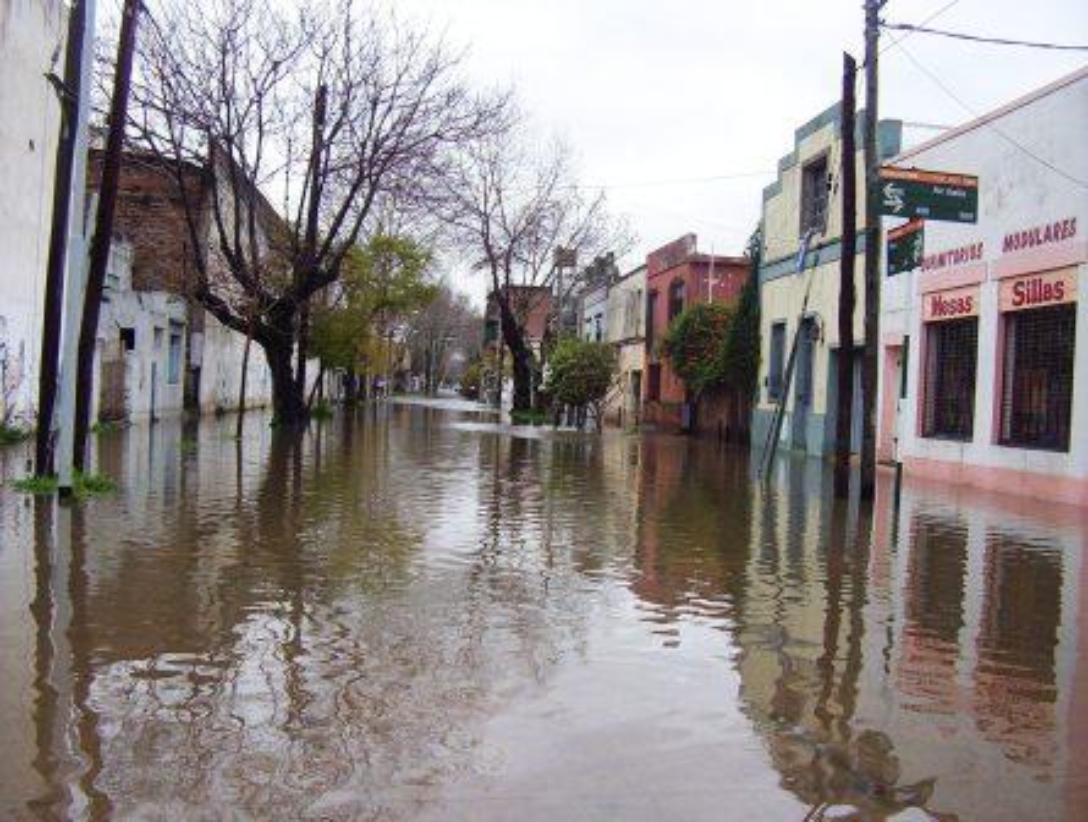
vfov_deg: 37.0
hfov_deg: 47.8
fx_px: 1229
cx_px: 544
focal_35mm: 39
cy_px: 411
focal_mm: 5.26
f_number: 3.84
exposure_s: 1/177
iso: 100
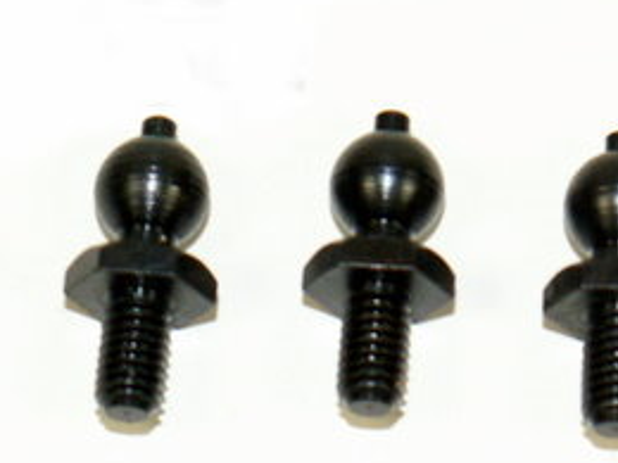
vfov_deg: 3.4
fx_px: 7909
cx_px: 637
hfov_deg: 4.5
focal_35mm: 443
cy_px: 483
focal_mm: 100
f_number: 11
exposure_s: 1/125
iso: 800
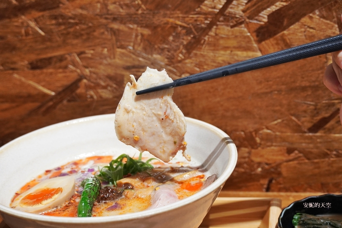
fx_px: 641
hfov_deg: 29.9
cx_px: 171
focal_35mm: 68
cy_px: 114
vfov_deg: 20.1
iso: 1000
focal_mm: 45
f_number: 5
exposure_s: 1/30
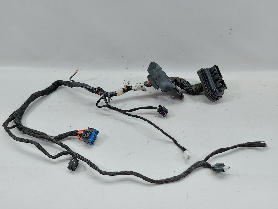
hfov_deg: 71.6
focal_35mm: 24
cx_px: 139
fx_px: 193
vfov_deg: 56.8
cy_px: 104
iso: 50
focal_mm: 5.23
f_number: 1.8
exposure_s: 1/50
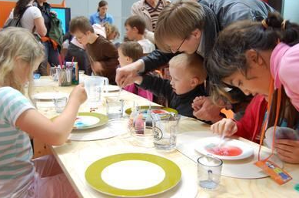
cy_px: 97
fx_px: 294
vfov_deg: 37.1
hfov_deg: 53.9
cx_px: 151
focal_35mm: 36
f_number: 3.8
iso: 400
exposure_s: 1/30
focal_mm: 23
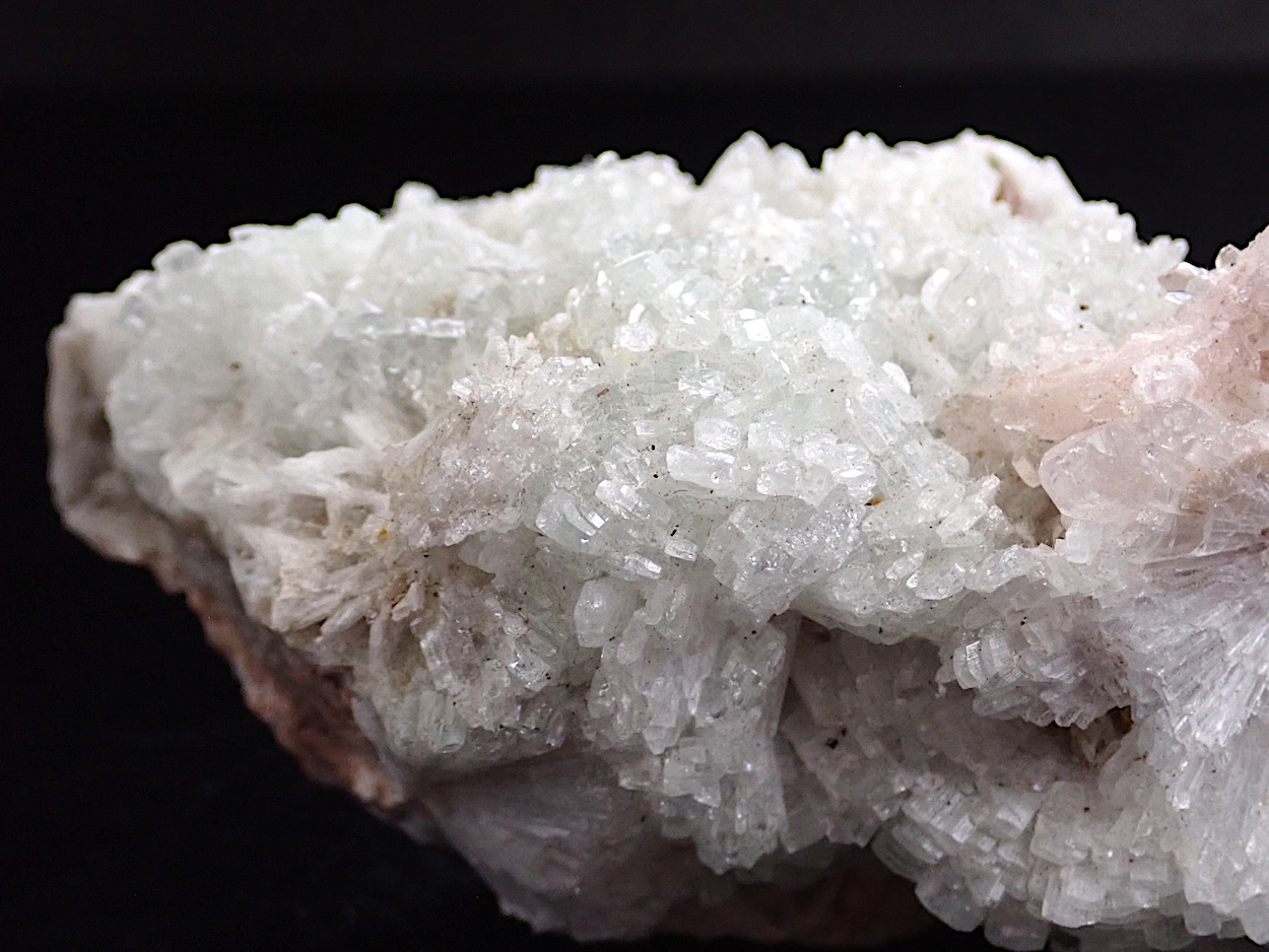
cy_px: 476
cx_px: 634
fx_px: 2127
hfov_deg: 33.2
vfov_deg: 25.2
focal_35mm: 58
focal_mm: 10.35
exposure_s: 1/50
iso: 800
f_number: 3.5
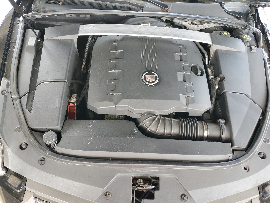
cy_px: 102
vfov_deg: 53.1
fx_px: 203
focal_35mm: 26
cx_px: 135
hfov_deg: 67.3
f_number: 1.5
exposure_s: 1/60.2
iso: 52
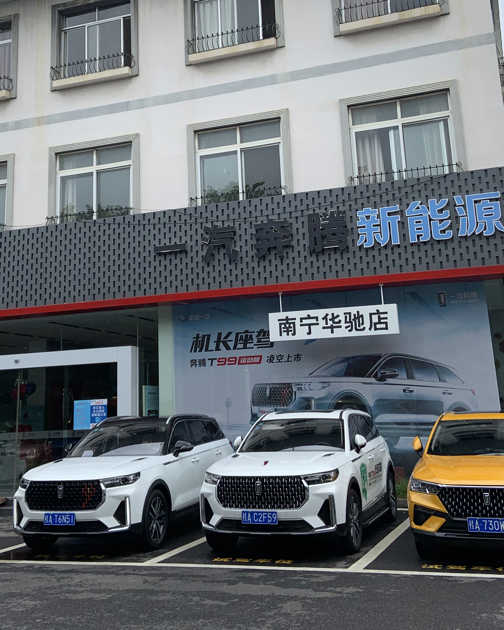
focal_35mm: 43
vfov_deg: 42.3
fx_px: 802
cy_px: 205
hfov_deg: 34.9
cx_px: 225
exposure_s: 1/1992
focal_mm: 4.25
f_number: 1.8
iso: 25
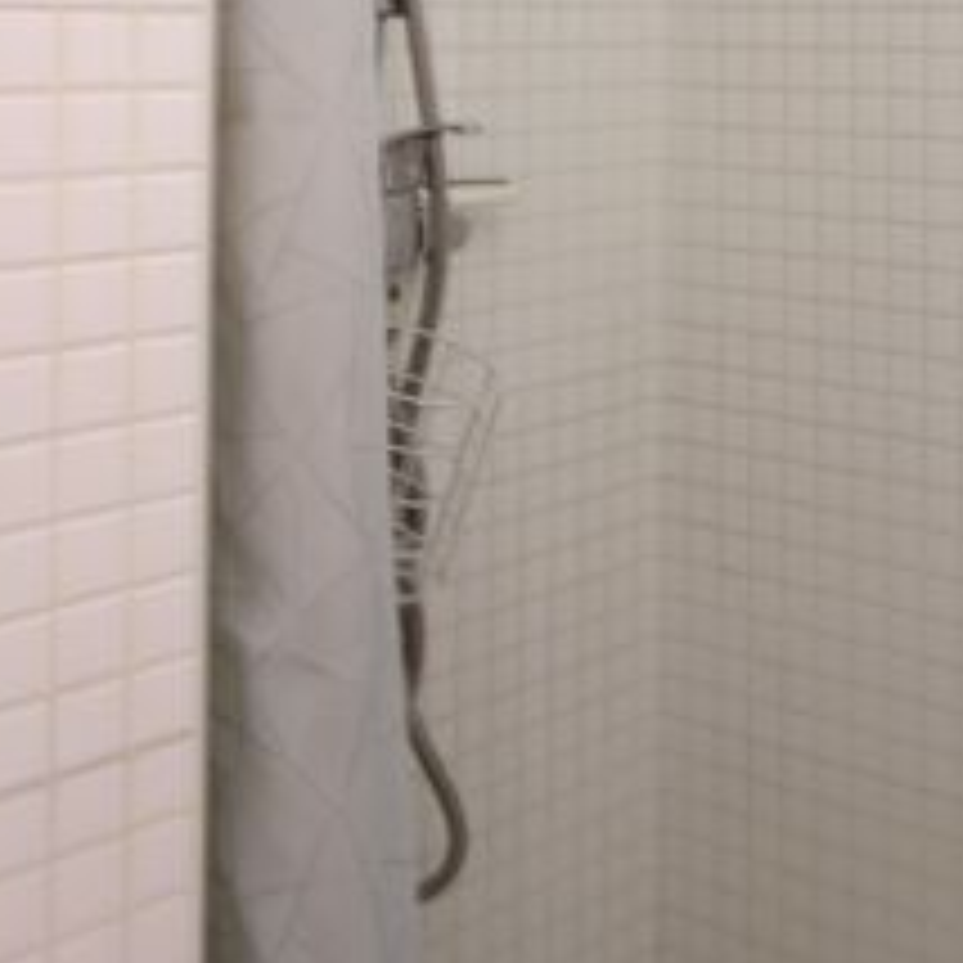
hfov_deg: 28.5
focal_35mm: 59
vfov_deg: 27.4
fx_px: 1857
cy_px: 4
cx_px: 752
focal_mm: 10.4
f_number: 1.8
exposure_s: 1/30
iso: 200
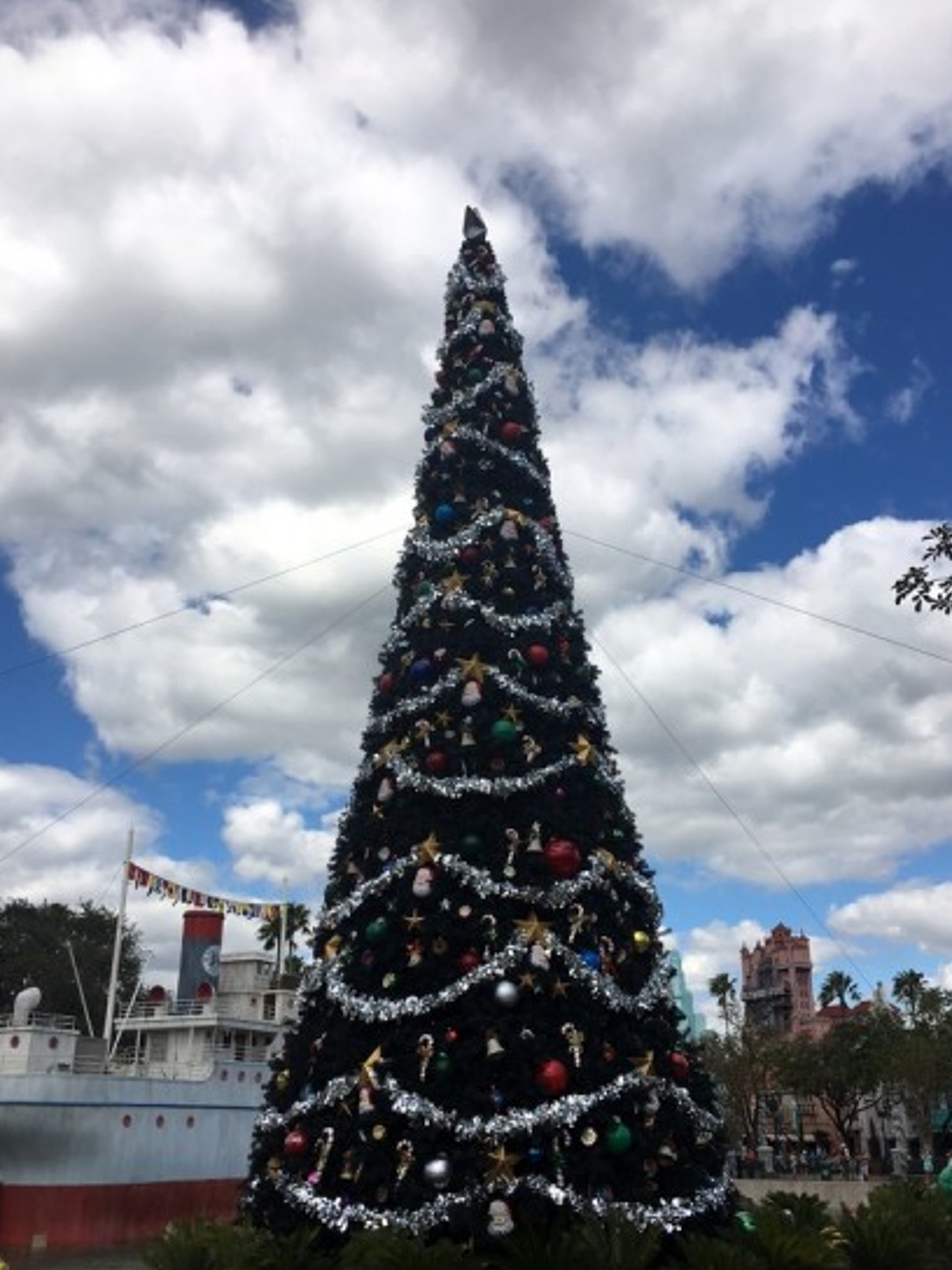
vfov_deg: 56.7
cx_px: 460
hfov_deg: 44.2
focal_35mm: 32
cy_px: 693
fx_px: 1173
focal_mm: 4.15
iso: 25
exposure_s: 1/2331
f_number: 2.2
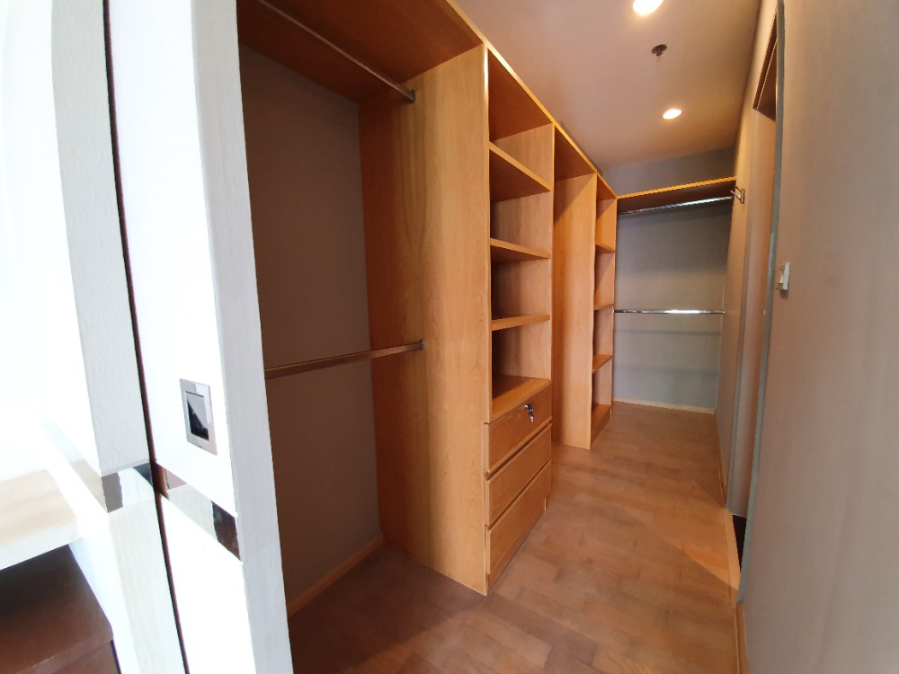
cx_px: 450
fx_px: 338
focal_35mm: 13
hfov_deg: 106.2
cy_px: 337
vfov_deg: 89.9
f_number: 2.2
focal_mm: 1.8
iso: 200
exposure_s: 1/50
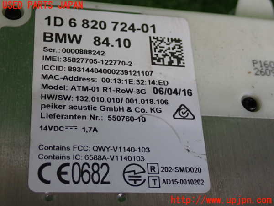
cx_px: 137
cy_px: 103
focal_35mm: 58
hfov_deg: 33.2
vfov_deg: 25.2
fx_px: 459
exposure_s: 1/60
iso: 320
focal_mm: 10.35
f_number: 3.5
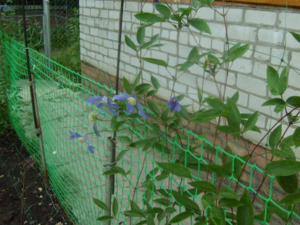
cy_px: 111
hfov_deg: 48.9
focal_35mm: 38
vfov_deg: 37.8
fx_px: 330
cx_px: 153
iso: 200
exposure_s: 1/350
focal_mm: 5.8
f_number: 2.8
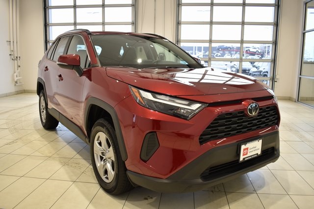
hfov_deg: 61.9
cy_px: 104
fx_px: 262
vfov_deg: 43.6
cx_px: 157
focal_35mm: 30
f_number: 3.5
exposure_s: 1/30
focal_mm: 20
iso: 180
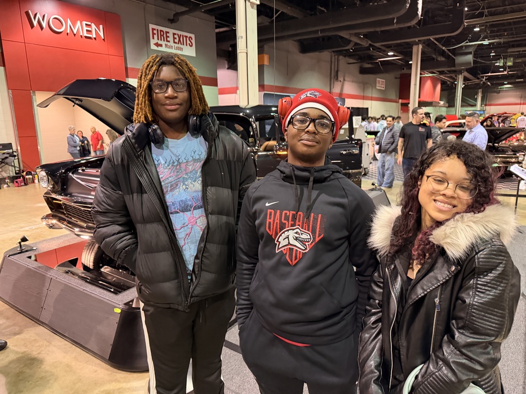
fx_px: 365
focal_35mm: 24
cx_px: 263
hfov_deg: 71.6
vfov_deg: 56.8
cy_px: 197
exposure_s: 1/60
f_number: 1.78
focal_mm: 6.76
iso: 640
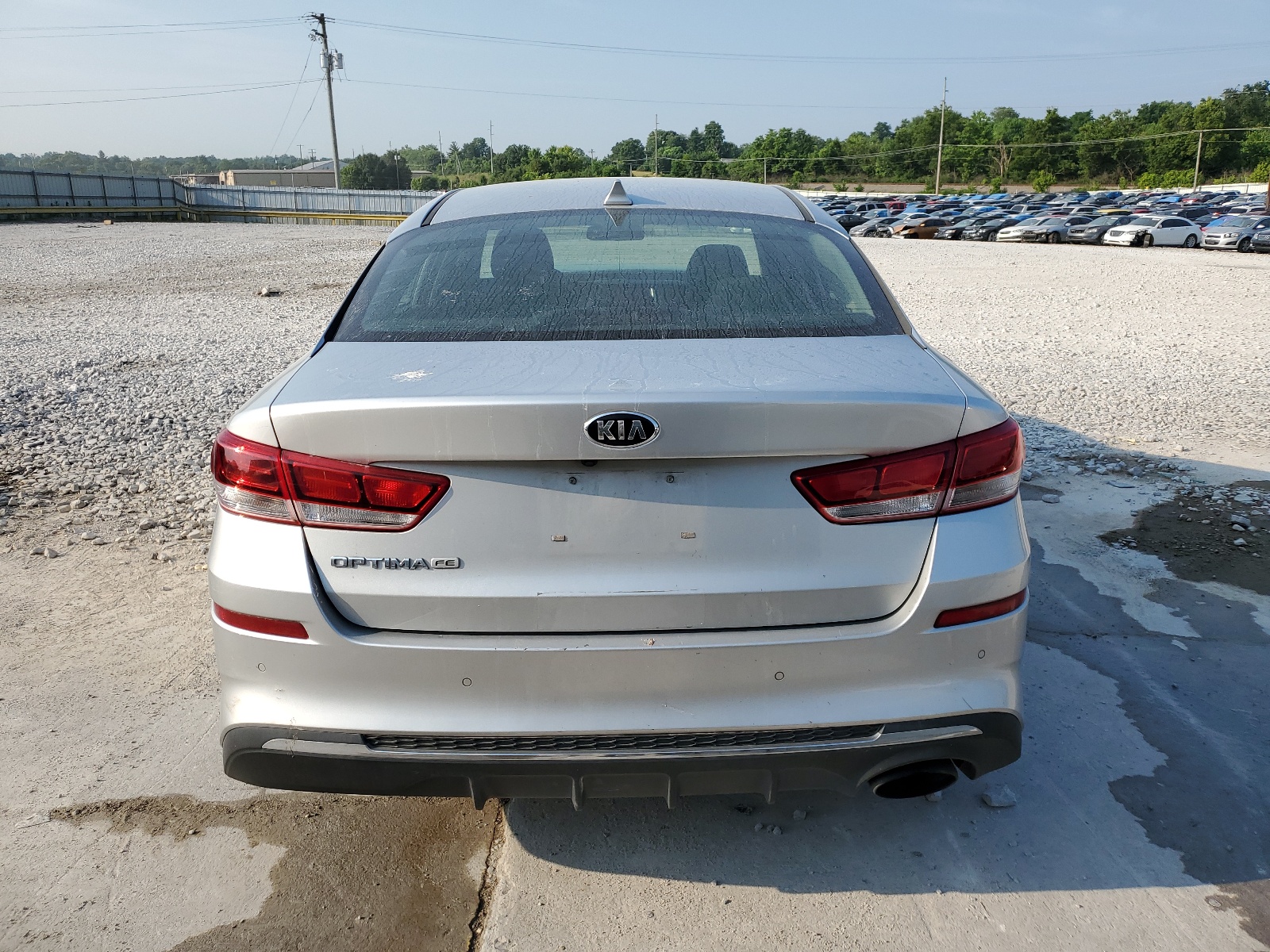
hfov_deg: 67.3
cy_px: 476
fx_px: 954
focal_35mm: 26
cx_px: 635
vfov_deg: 53.1
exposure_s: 1/2500
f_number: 1.5
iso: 50
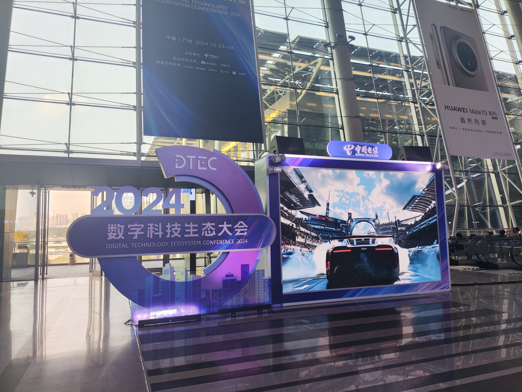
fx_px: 362
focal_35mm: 24
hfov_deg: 71.6
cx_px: 261
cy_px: 196
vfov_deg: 56.8
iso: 50
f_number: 1.8
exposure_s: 1/100
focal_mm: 4.68
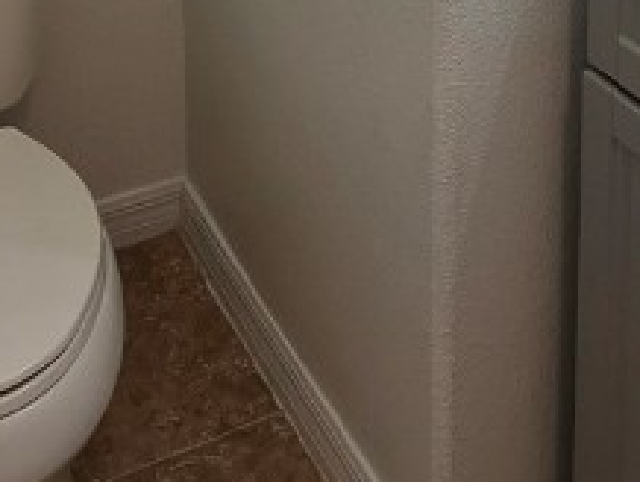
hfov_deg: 31.6
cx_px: 349
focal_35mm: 61
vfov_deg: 19.2
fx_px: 1129
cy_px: -350
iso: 100
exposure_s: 1/120
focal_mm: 2.2
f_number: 1.9
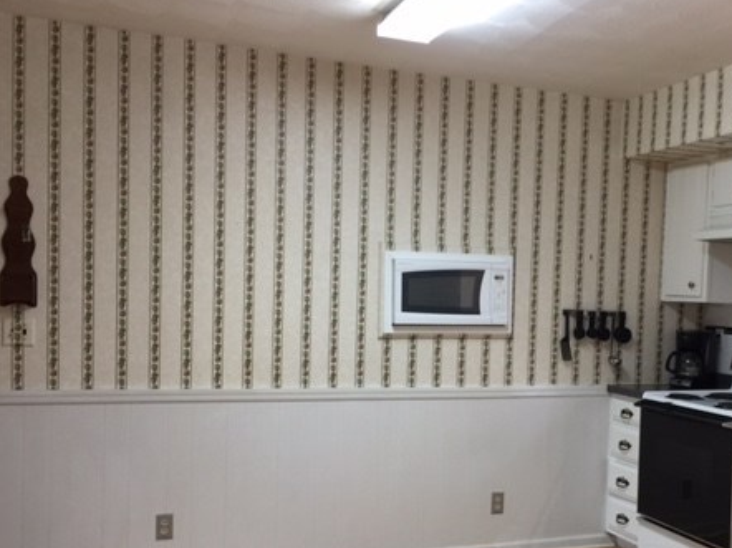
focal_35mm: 42
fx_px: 888
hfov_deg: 44.1
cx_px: 490
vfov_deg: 34.1
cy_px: 349
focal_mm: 4.15
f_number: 2.2
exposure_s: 1/15
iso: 50
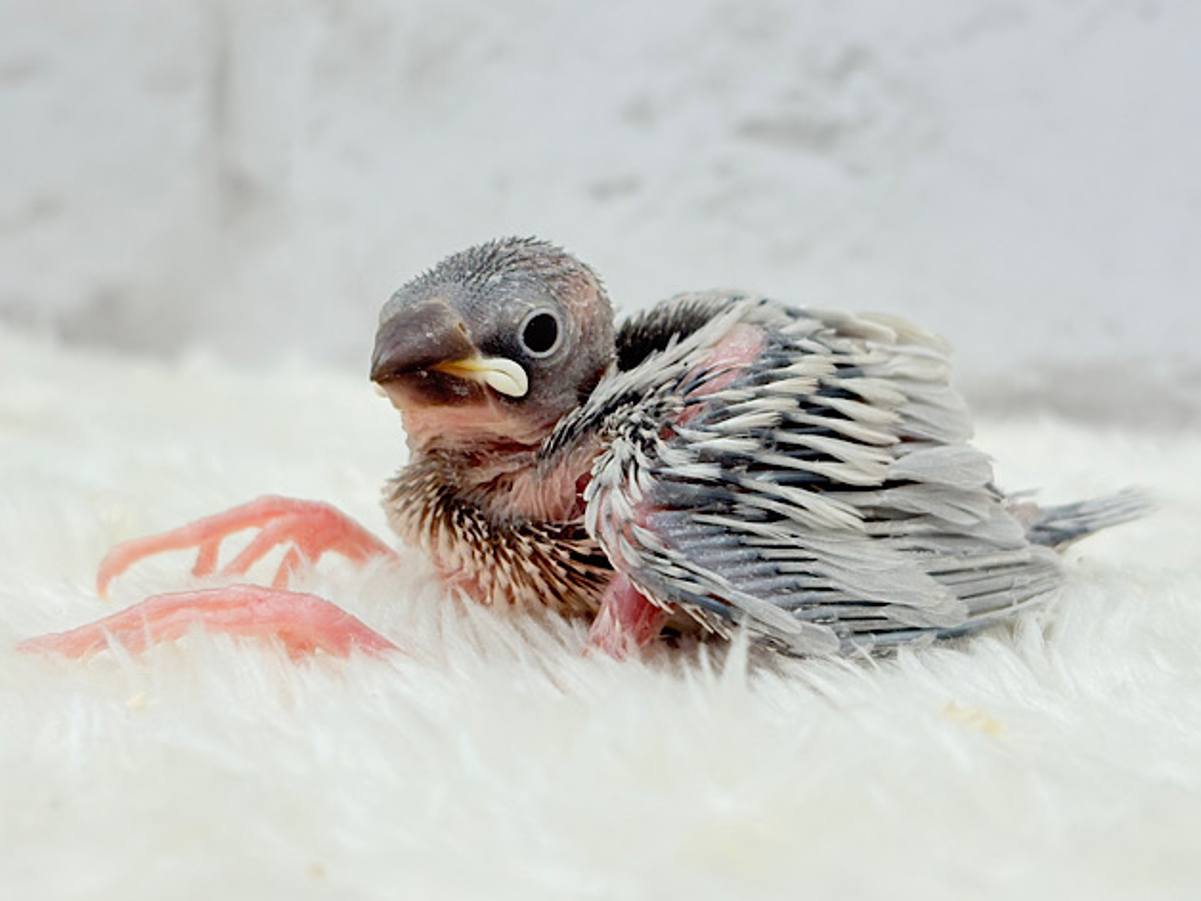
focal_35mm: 53
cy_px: 451
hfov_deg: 36.2
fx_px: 1839
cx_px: 610
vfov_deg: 27.5
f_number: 1.6
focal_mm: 5.96
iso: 64
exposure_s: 1/100
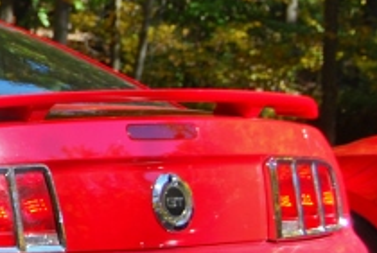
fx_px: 2277
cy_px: 135
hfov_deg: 9.1
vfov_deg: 6.4
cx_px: -260
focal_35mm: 217
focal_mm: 38
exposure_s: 1/125
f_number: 5
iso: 100
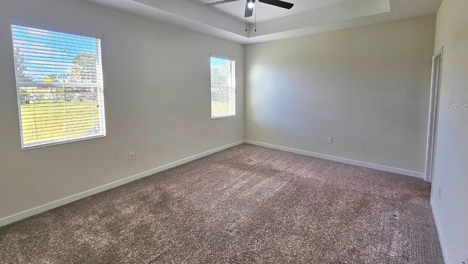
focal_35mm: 15
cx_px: 244
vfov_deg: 69.8
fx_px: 186
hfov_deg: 102.9
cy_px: 106
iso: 100
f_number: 2.2
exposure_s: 1/208
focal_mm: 2.2
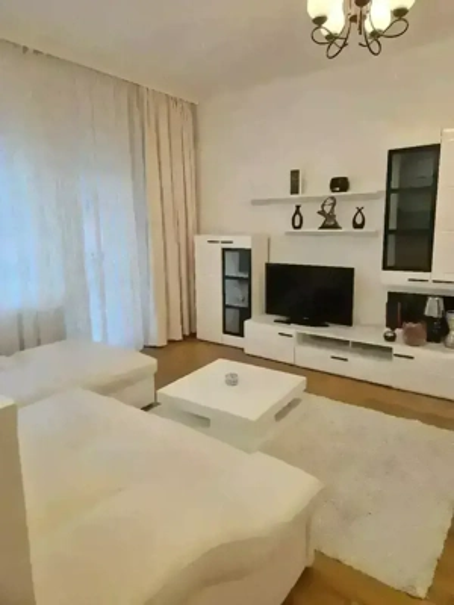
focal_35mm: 23
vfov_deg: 73.9
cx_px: 227
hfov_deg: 58.9
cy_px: 302
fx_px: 402
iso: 125
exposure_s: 1/100
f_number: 1.8
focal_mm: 5.4
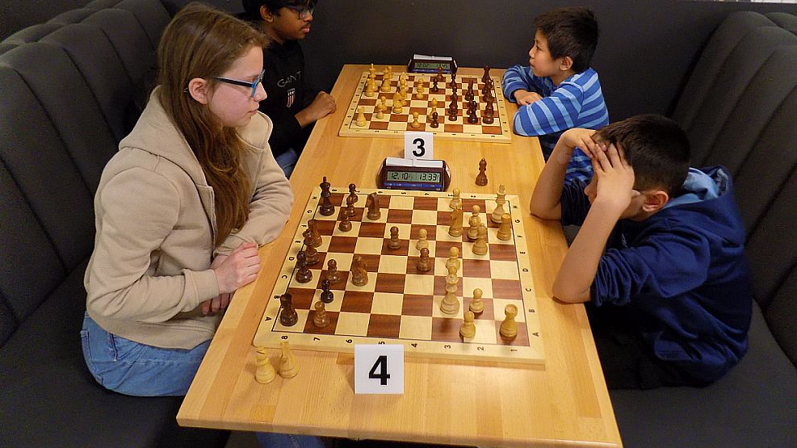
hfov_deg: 71.9
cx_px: 406
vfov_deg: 44.1
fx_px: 549
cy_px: 178
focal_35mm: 26
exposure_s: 1/30
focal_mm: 4
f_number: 3.1
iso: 280
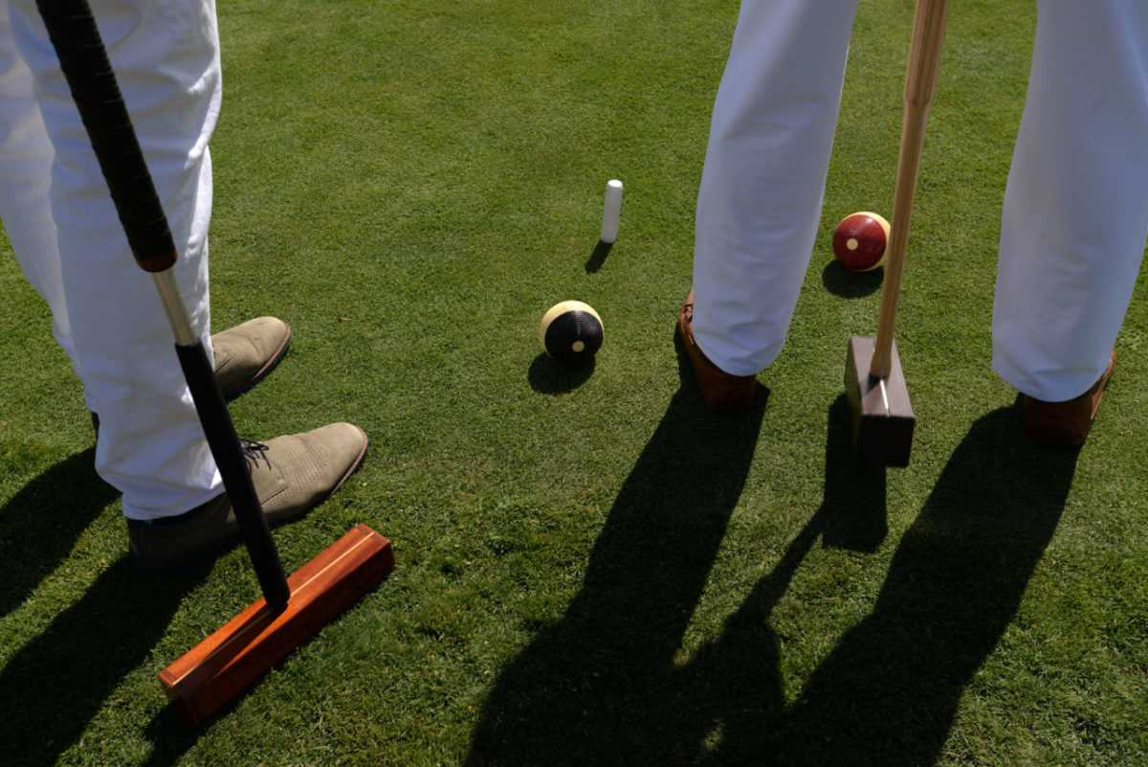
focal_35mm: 35
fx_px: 1116
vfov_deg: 37.9
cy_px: 384
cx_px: 574
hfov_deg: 54.4
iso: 50
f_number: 8
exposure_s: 1/200
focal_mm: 35
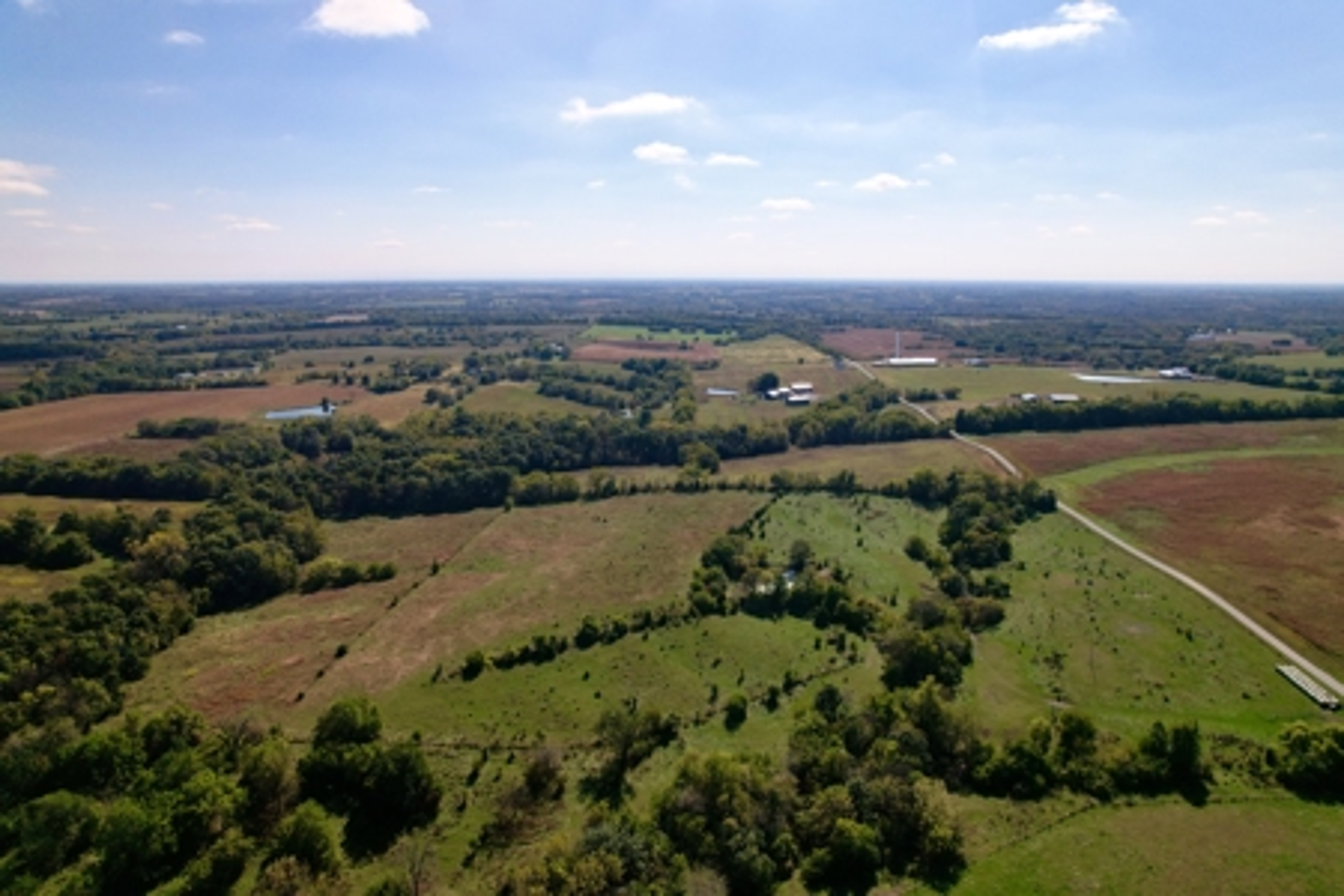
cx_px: 672
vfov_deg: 57.2
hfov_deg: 78.6
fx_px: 821
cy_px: 448
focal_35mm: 22
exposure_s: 1/200
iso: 100
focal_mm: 8.38
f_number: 2.8
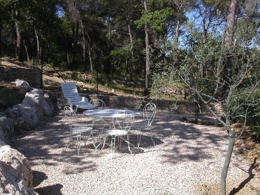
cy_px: 98
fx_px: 285
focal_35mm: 38
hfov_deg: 49.0
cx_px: 130
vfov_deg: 37.7
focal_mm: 7.8
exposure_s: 1/350
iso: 100
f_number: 8
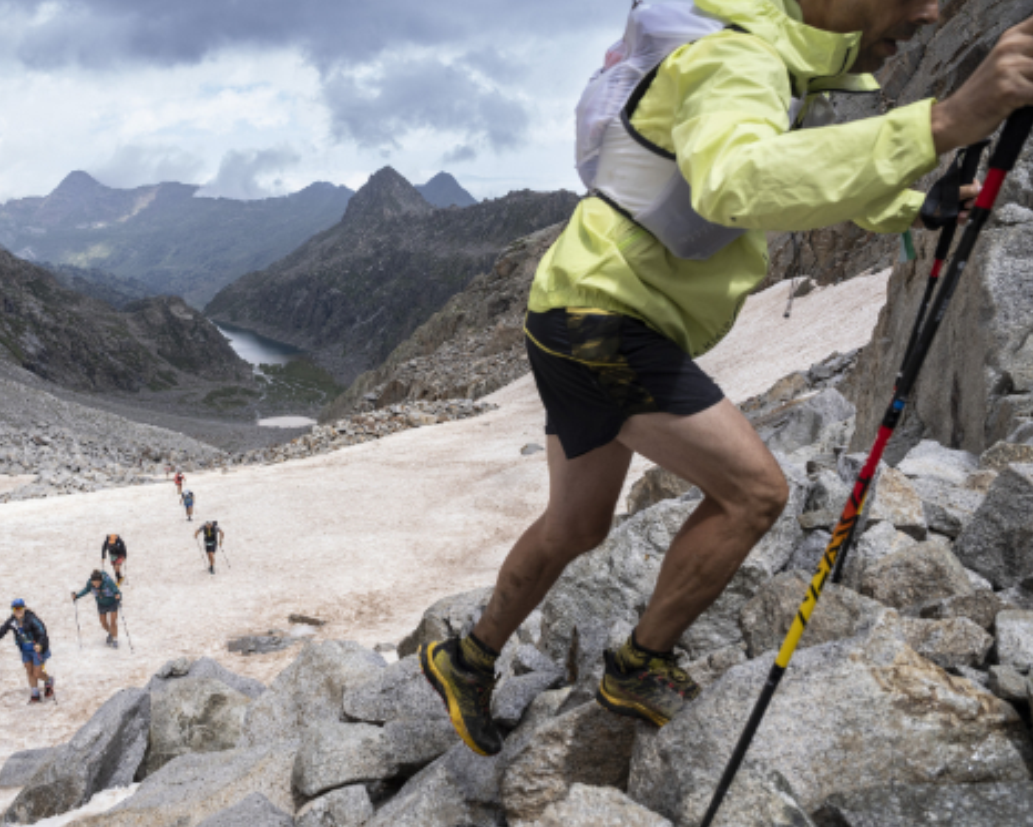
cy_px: 421
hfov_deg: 59.6
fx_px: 887
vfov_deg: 50.0
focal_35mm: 29
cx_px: 386
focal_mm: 24
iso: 500
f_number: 8
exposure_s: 1/500
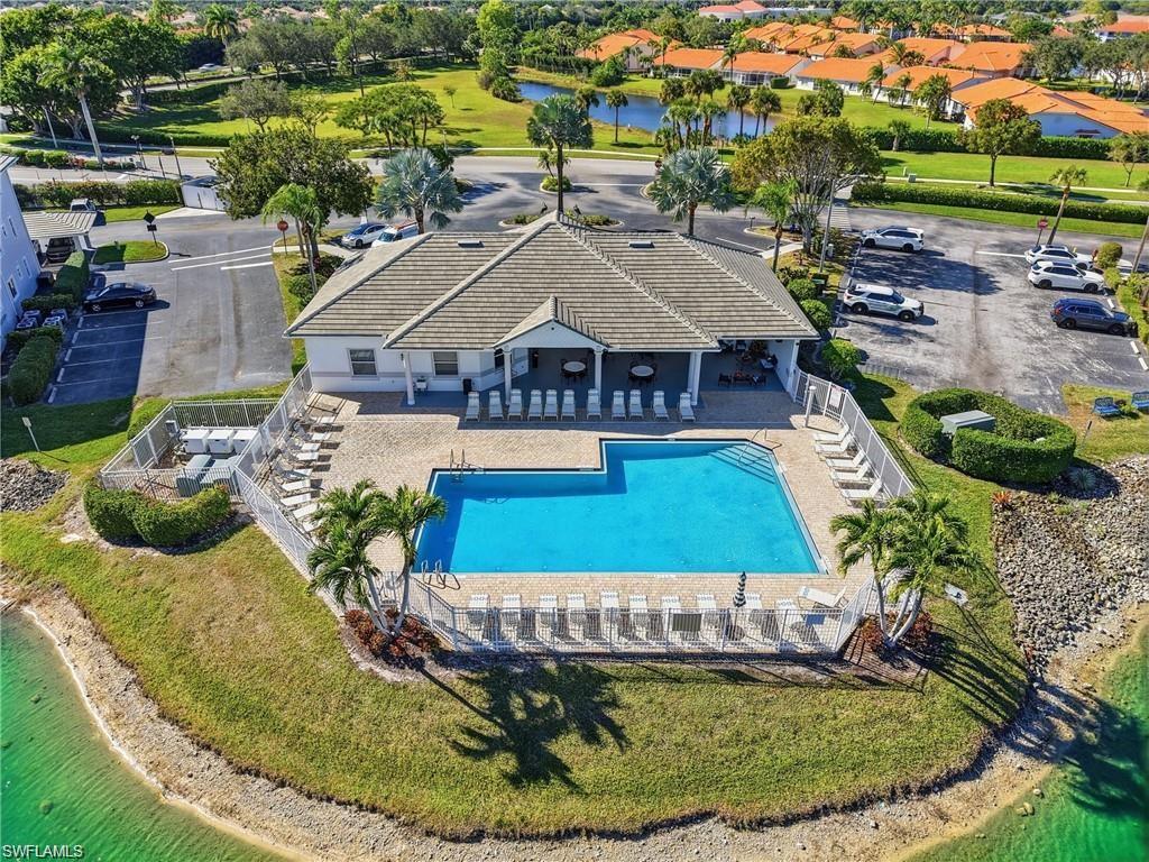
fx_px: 797
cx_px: 574
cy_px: 431
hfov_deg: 71.6
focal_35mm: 24
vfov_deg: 56.8
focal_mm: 8.7
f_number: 1.8
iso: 100
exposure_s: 1/3200
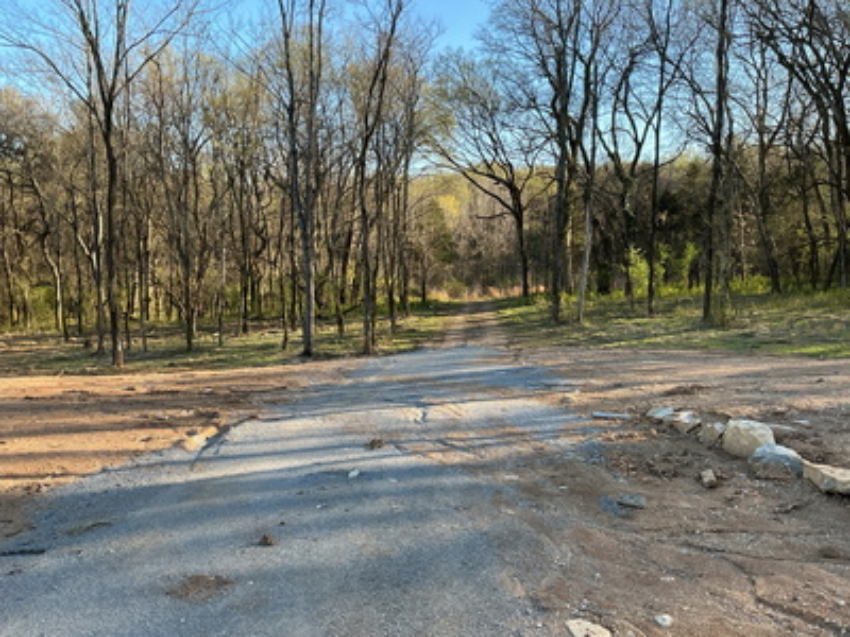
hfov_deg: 61.7
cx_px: 425
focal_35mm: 29
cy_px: 318
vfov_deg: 48.2
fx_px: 712
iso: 25
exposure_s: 1/300
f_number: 1.8
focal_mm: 3
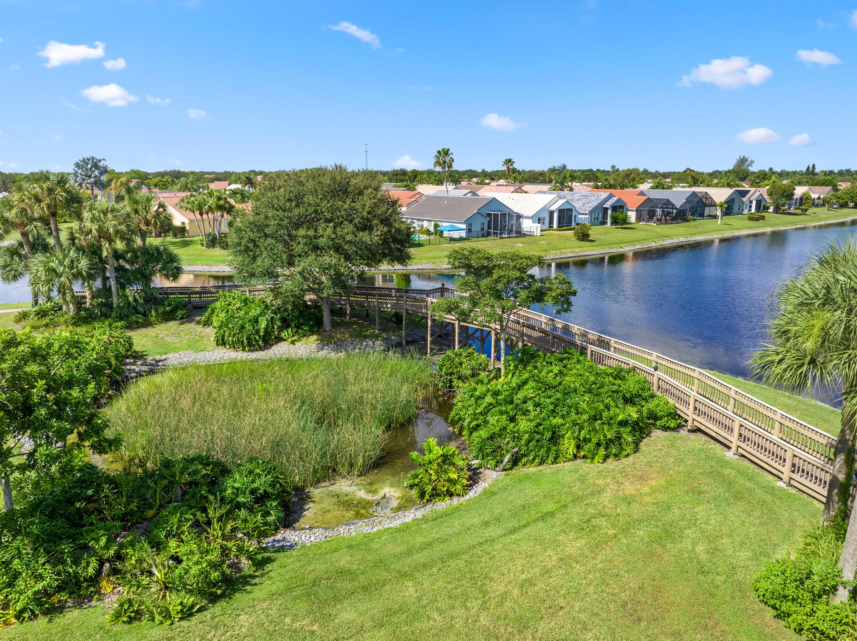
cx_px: 428
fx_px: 594
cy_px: 320
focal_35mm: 24
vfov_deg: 56.8
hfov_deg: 71.6
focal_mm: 12.29
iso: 100
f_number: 5
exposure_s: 1/240
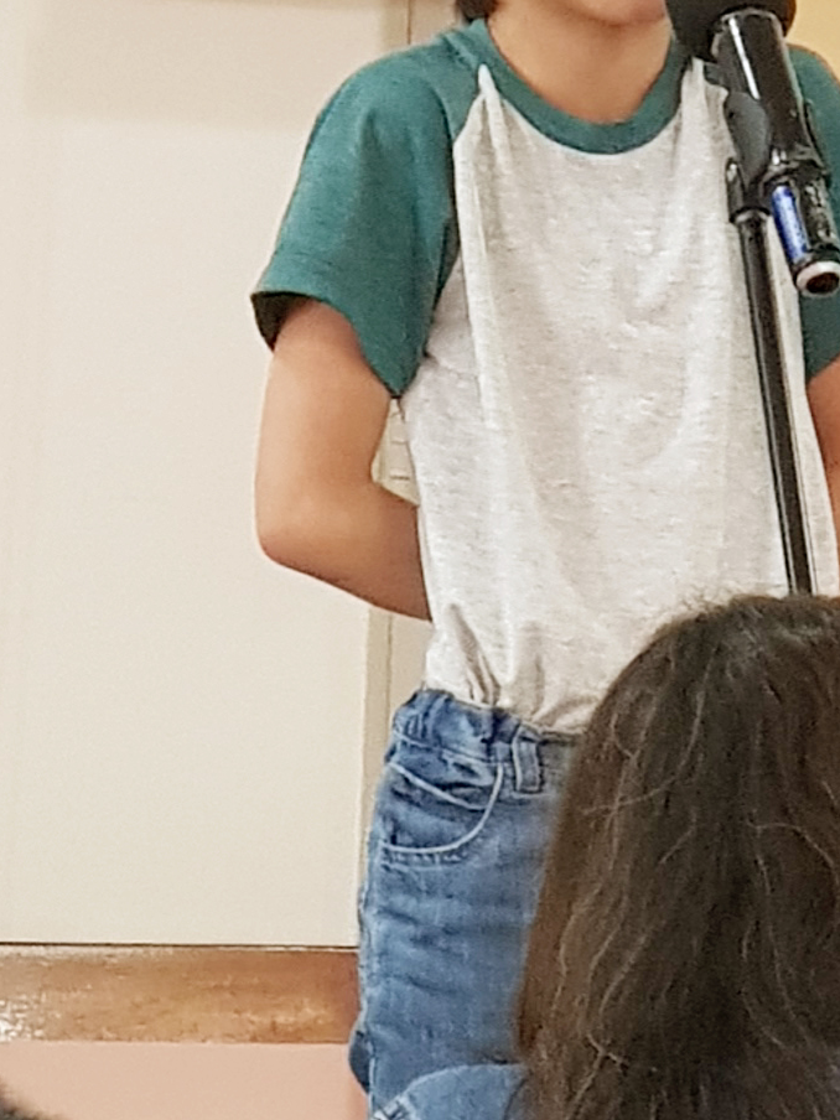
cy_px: 1368
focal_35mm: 232
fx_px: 7506
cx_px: 608
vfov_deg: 8.4
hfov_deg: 6.4
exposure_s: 1/20
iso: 200
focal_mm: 6
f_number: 2.4
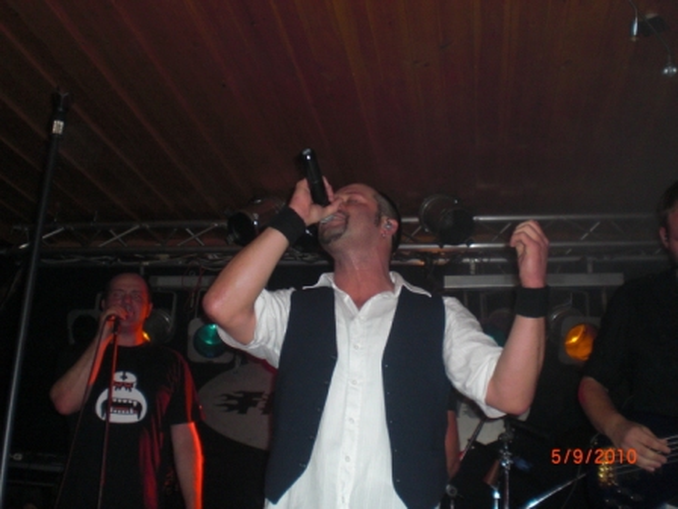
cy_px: 254
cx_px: 339
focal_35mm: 38
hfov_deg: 49.0
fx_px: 744
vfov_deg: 37.7
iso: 200
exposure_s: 1/60
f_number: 3.1
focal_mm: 6.3
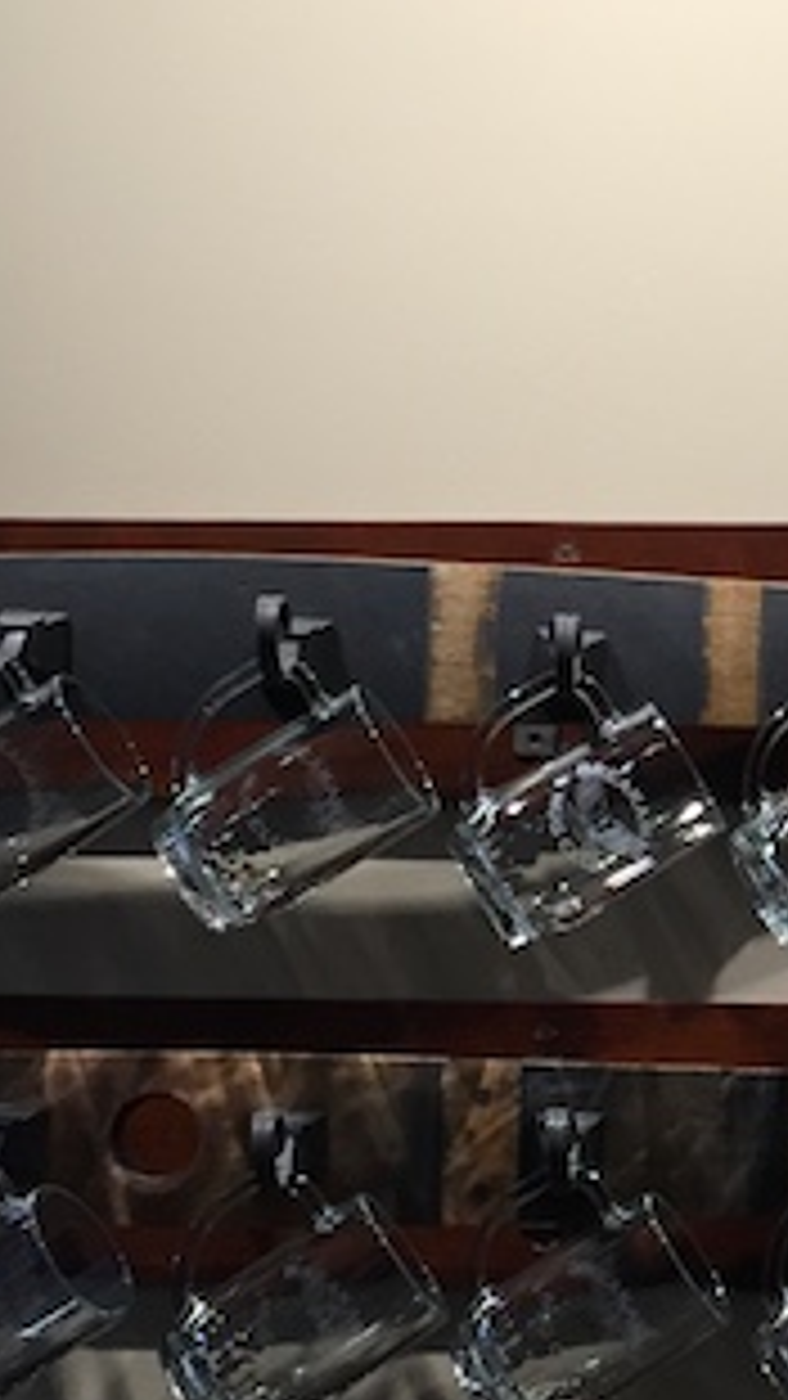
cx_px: 1000
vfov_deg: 23.2
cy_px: 727
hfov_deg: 12.8
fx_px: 3417
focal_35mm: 92
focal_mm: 4.15
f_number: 2.2
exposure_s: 1/40
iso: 32
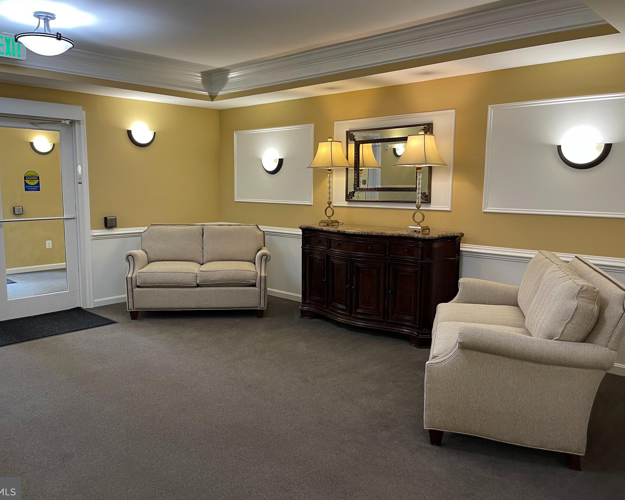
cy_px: 246
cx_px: 282
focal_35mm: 28
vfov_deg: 51.5
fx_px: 518
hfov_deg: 62.1
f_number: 1.6
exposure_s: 1/60
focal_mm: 5.1
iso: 100
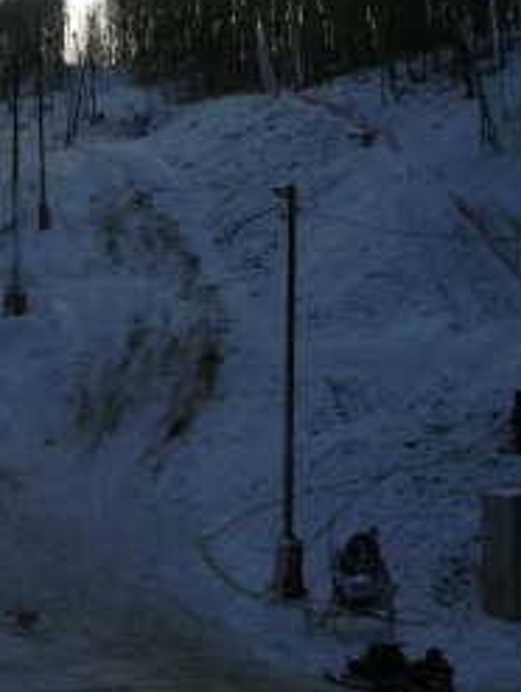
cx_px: 67
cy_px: 230
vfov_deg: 20.3
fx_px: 1922
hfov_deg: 15.3
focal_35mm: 96
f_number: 6.4
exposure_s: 1/448
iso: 50
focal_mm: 8
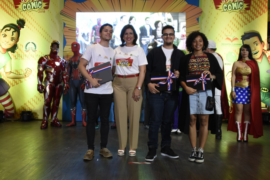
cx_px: 135
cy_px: 90
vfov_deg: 36.9
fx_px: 270
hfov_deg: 53.1
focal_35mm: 36
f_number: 2.8
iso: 800
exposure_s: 1/160
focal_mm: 24
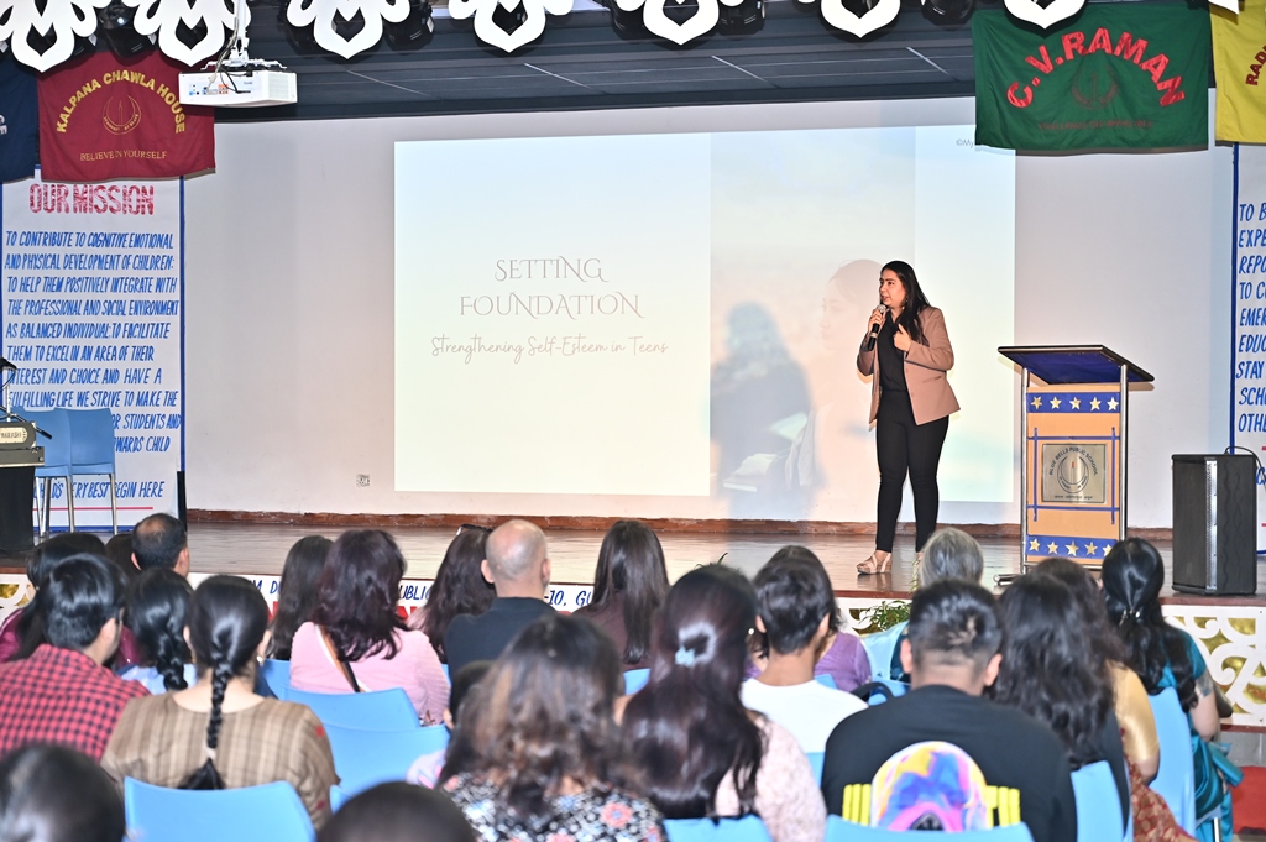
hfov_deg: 28.9
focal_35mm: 70
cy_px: 421
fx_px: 2460
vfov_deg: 19.4
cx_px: 633
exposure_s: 1/100
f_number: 4
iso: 800
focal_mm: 70
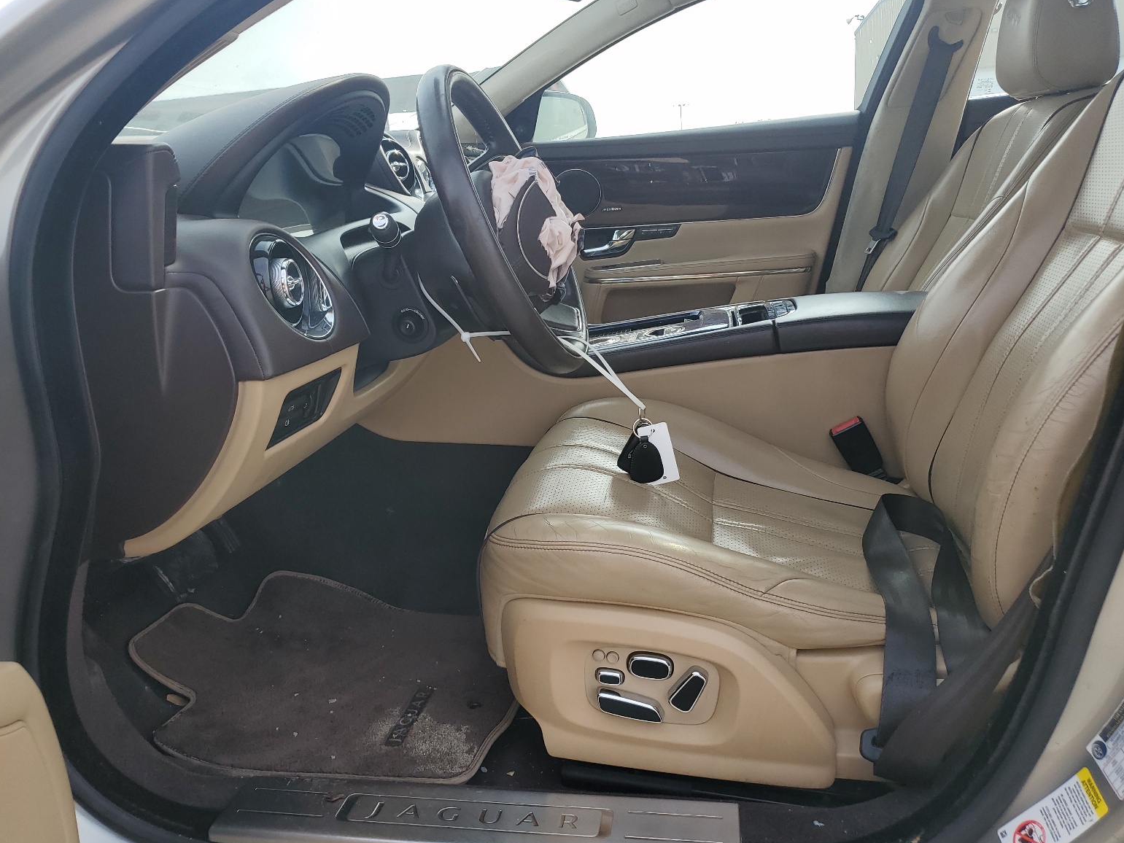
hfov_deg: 65.3
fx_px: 877
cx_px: 543
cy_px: 434
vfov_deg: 51.4
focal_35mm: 27
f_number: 1.5
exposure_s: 1/1111
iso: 50
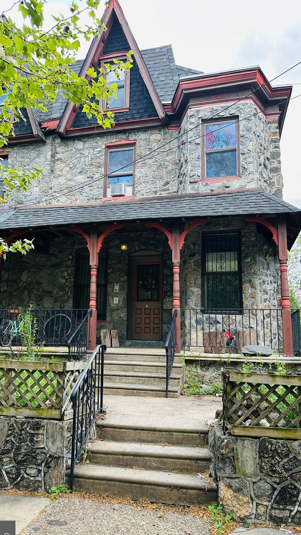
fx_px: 383
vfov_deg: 69.8
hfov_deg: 42.8
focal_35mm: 27
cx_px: 133
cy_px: 274
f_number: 1.78
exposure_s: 1/464
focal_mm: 6.86
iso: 80
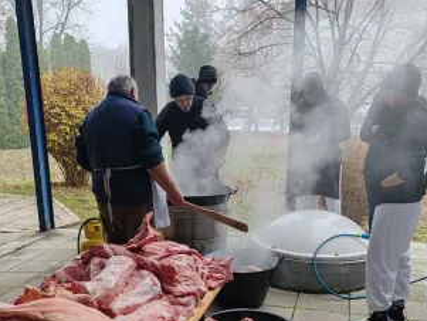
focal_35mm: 43
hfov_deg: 43.8
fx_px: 531
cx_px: 226
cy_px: 254
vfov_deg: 32.7
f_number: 1.9
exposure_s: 1/100
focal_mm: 6.12
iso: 64
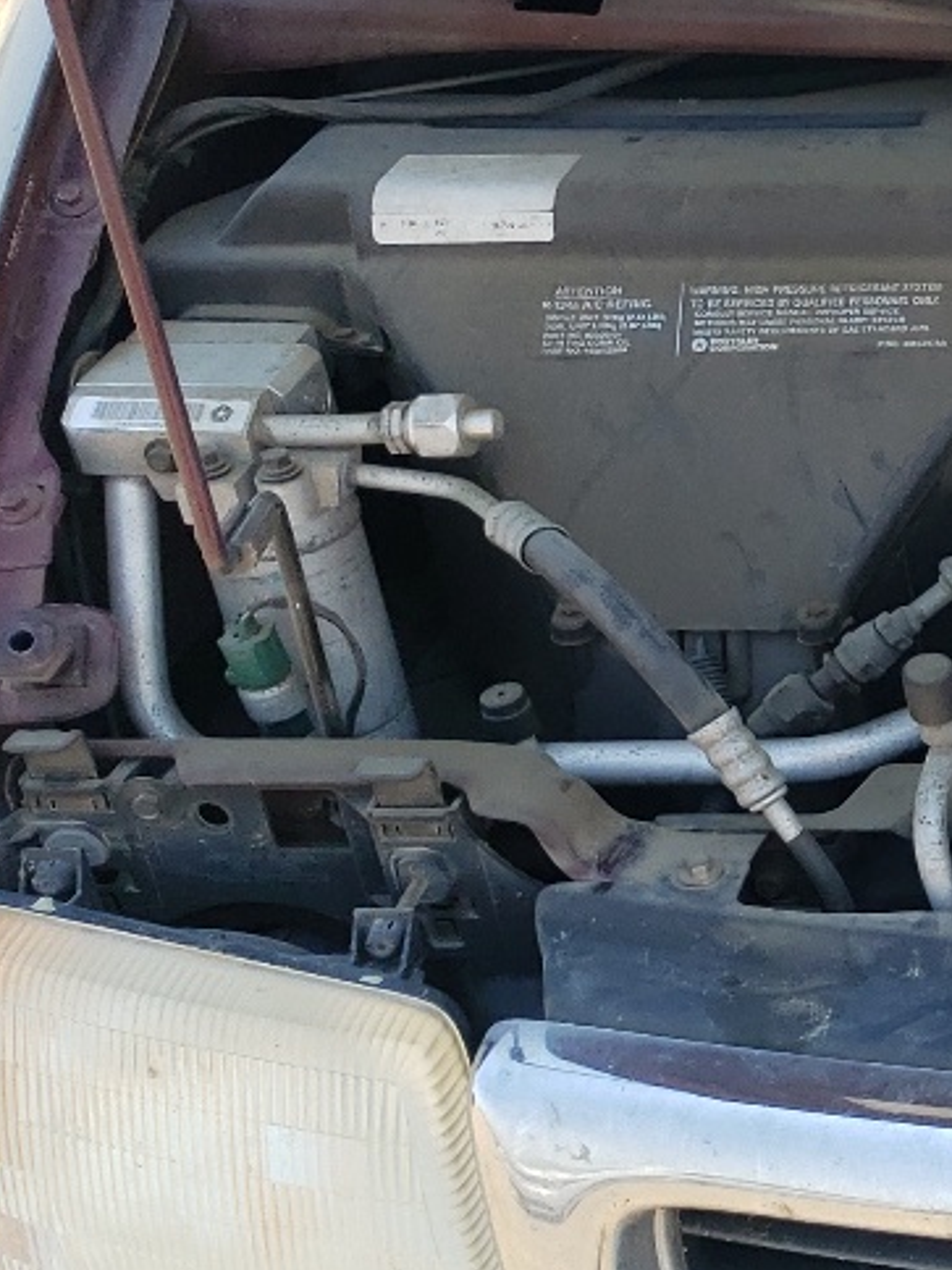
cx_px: 2064
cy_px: 588
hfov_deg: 13.8
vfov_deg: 22.8
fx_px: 3154
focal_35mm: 86
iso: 50
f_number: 1.5
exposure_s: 1/909
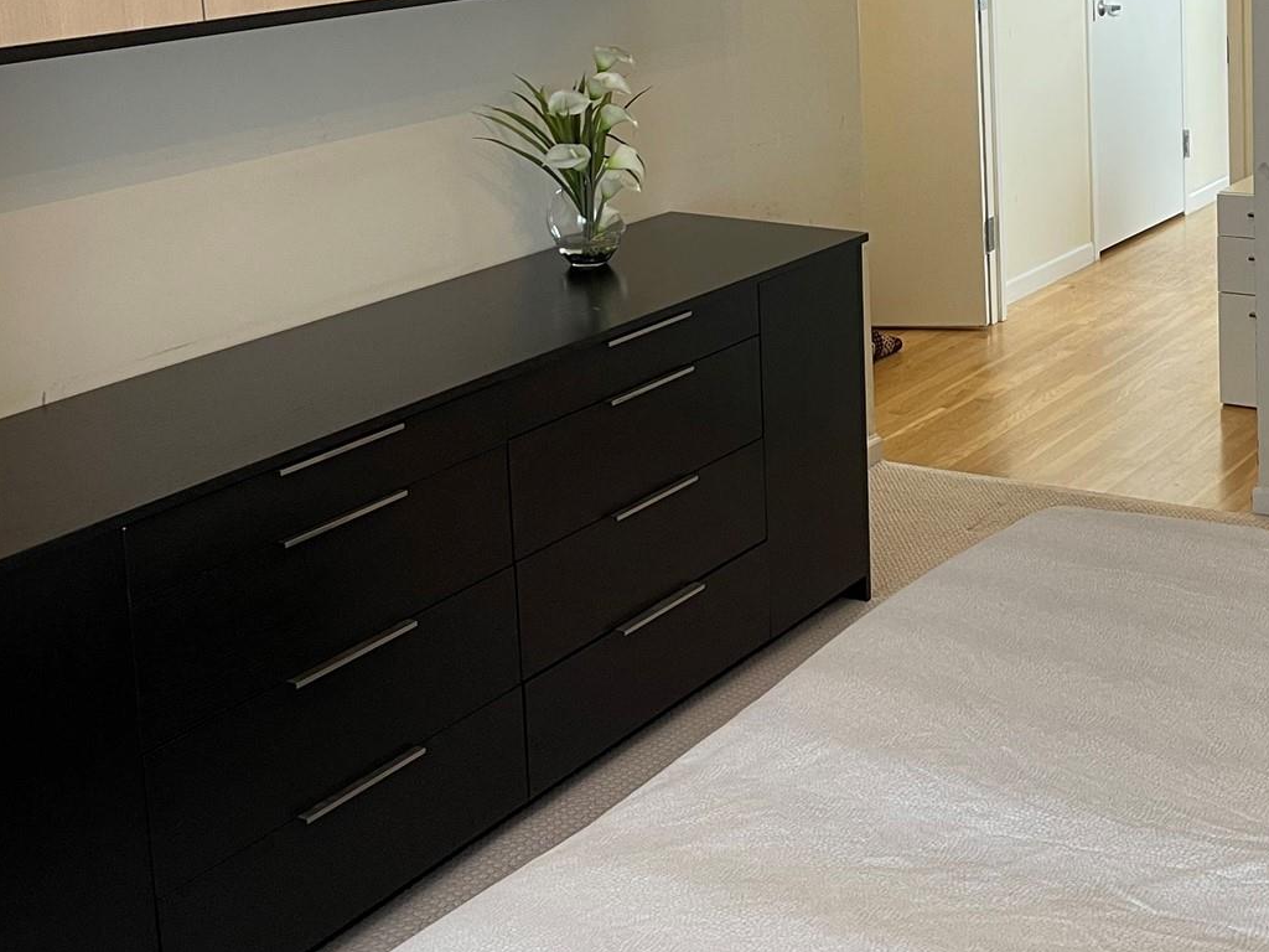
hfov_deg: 37.2
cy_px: 73
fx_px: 1833
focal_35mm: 50
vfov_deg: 27.9
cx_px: 968
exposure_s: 1/60
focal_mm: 5.1
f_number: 1.6
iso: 125
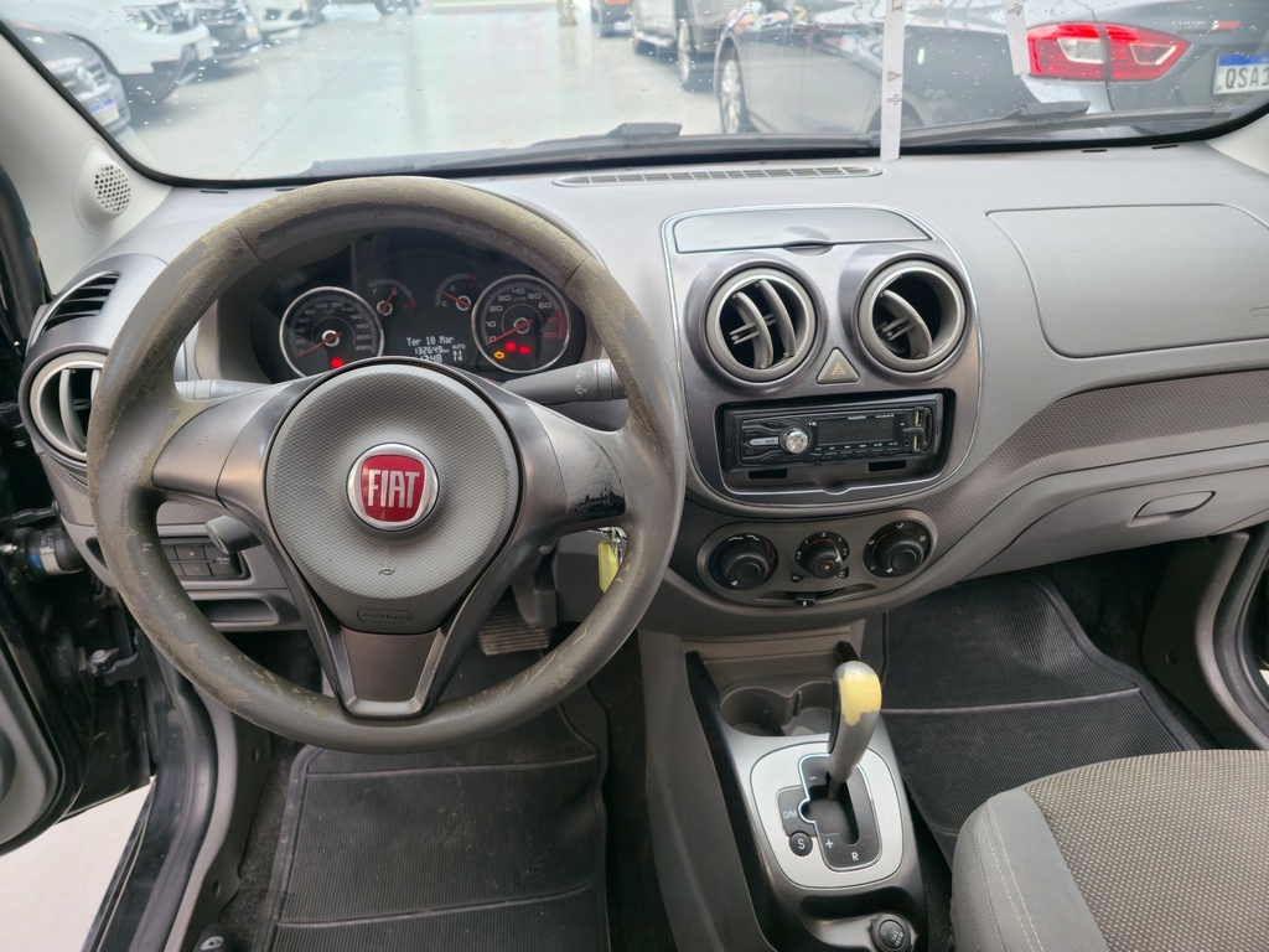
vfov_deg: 58.9
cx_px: 634
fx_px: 843
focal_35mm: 23
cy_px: 476
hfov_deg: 73.9
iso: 64
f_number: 1.7
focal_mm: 6.3
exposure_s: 1/60
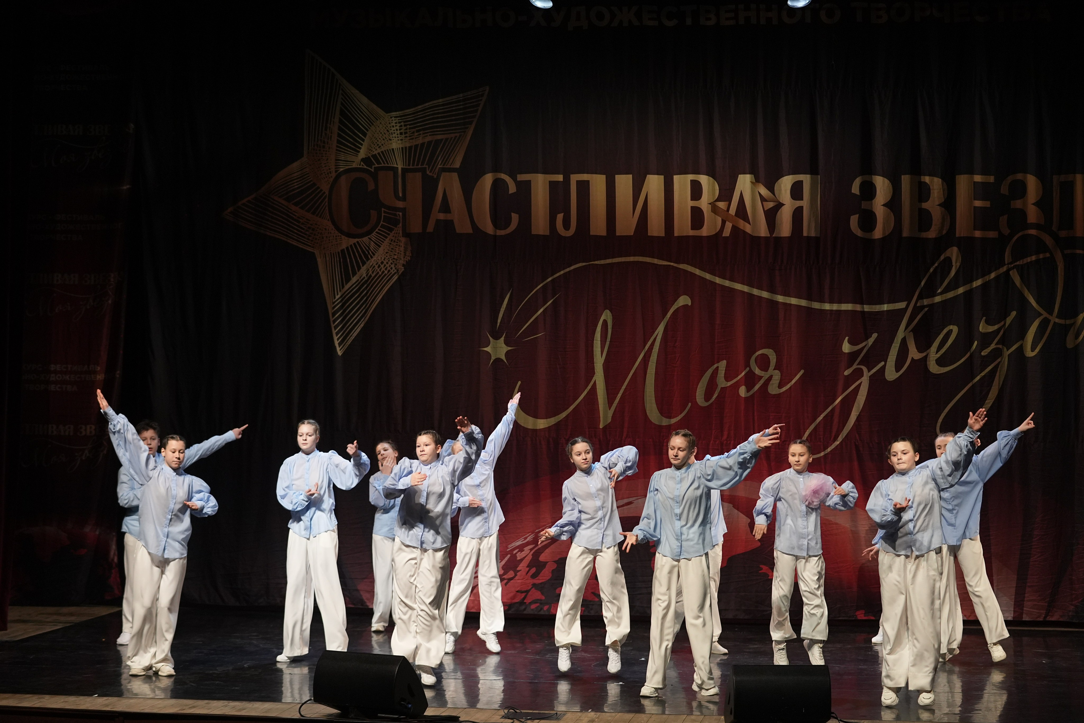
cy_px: 362
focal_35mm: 80
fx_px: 2409
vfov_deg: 17.1
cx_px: 542
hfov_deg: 25.4
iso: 2000
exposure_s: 1/400
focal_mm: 80
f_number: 2.8
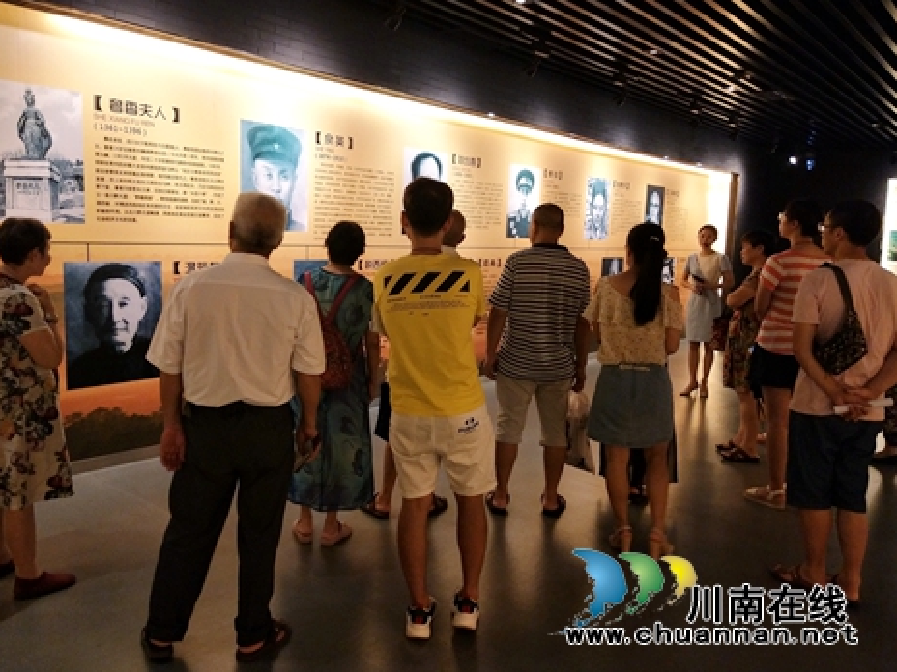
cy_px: 320
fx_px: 726
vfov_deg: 49.7
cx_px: 416
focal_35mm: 28
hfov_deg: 63.4
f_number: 2
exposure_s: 1/50
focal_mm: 3.88
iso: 200
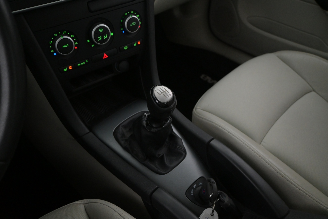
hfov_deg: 61.9
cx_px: 164
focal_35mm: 30
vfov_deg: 43.6
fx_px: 273
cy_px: 110
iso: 2500
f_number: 4
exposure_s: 1/60
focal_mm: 20
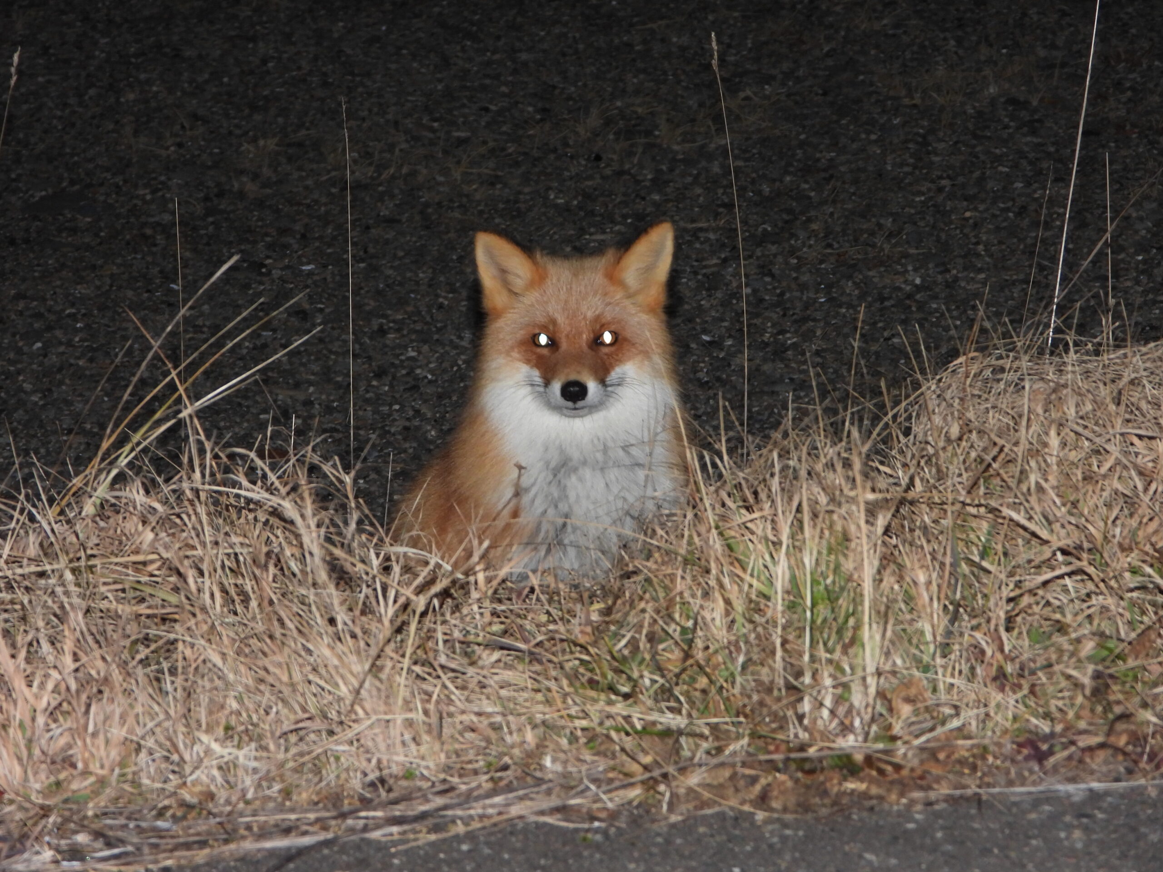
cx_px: 582
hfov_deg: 10.7
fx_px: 6215
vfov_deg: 8.0
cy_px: 436
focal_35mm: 185
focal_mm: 33.2
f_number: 4.5
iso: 250
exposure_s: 1/60
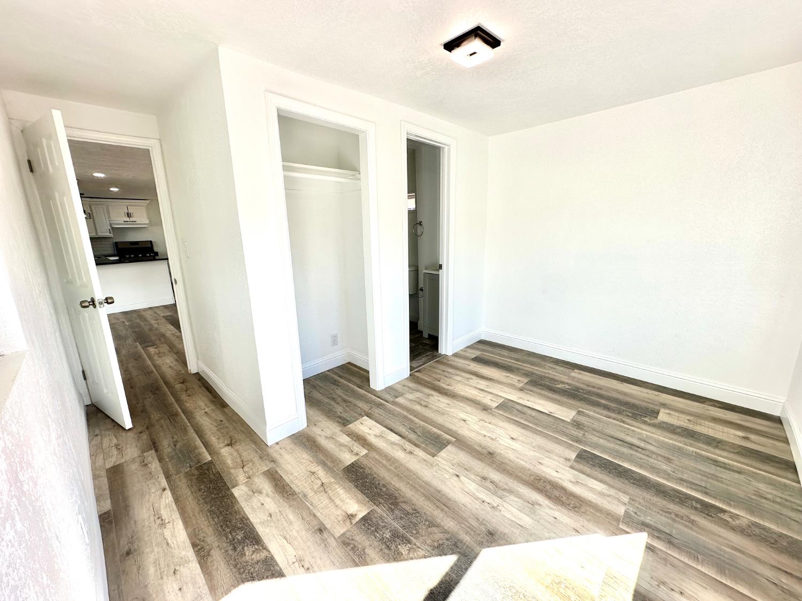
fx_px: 324
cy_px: 300
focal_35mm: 14
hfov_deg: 102.1
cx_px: 401
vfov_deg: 85.7
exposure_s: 1/235
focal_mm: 2.22
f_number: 2.2
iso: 40
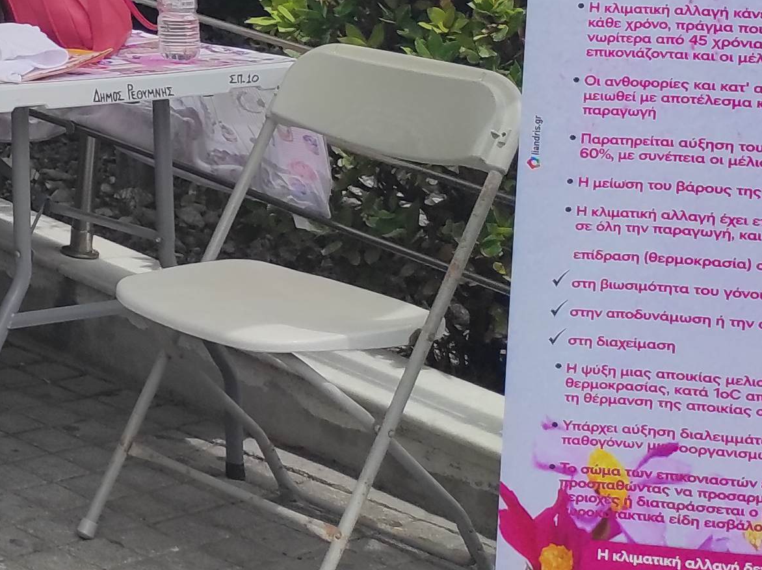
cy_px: -194
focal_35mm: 99
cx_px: -700
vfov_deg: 14.2
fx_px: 2177
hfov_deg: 16.1
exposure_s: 1/2990
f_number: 1.89
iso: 100
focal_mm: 5.43
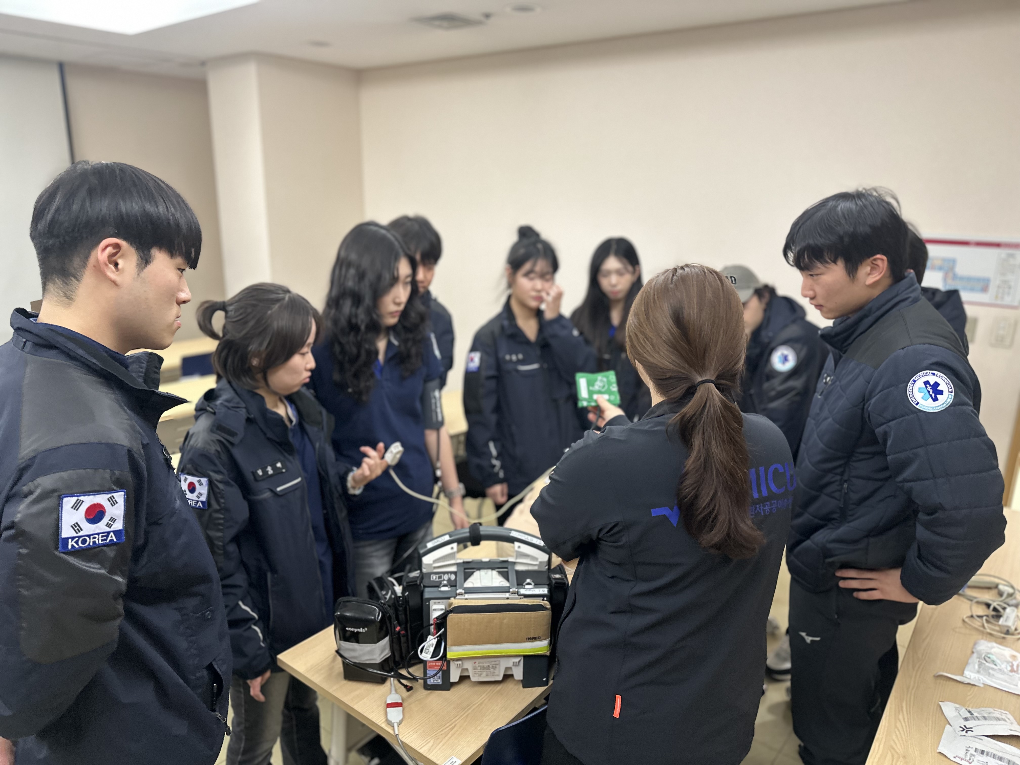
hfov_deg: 71.6
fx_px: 707
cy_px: 382
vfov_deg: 56.8
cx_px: 510
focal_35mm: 24
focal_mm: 6.86
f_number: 1.78
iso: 320
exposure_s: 1/60
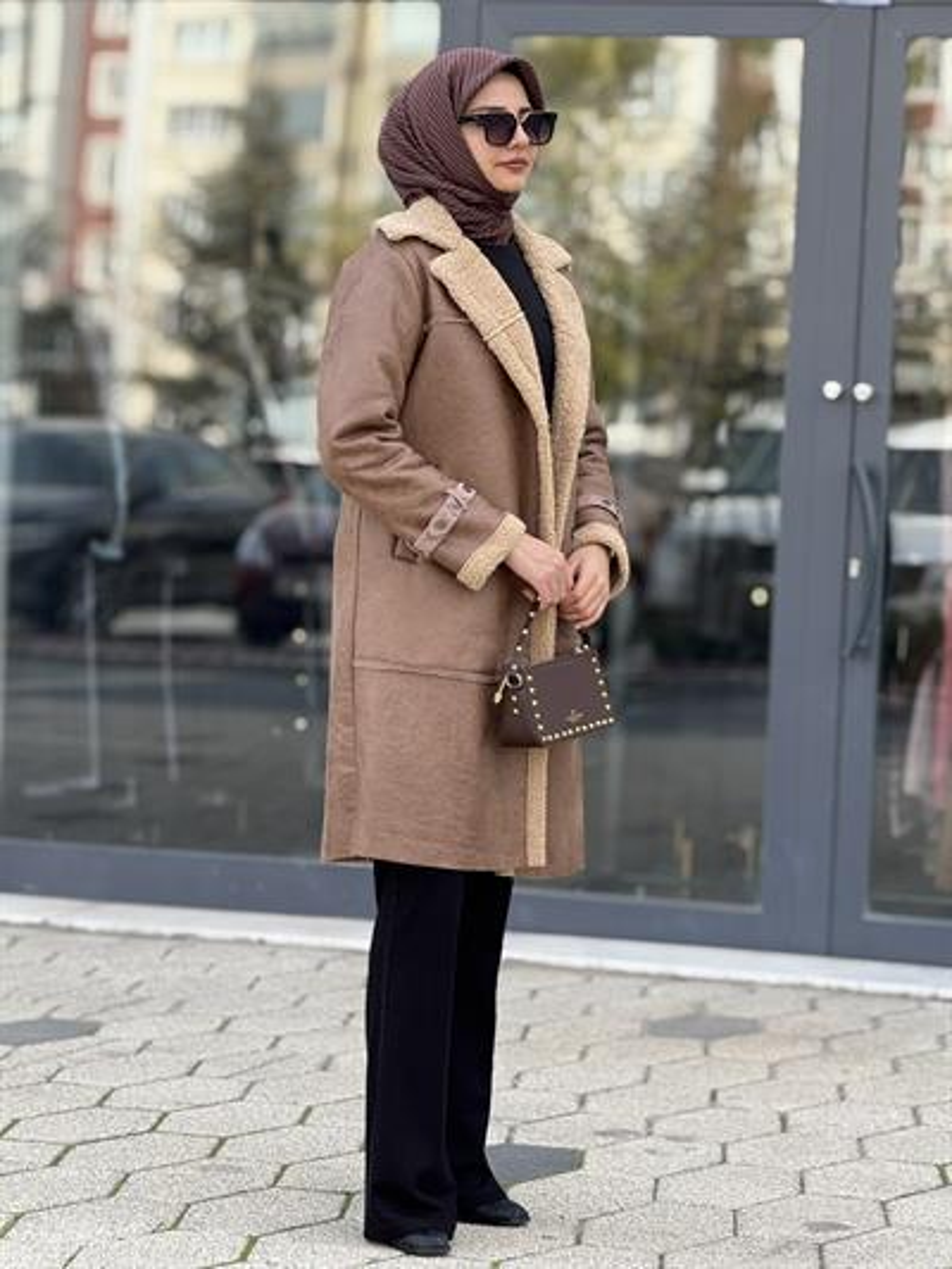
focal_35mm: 120
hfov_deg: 12.4
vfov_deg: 16.4
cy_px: 634
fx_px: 4399
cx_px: 476
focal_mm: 15.66
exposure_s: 1/344
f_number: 2.8
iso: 64
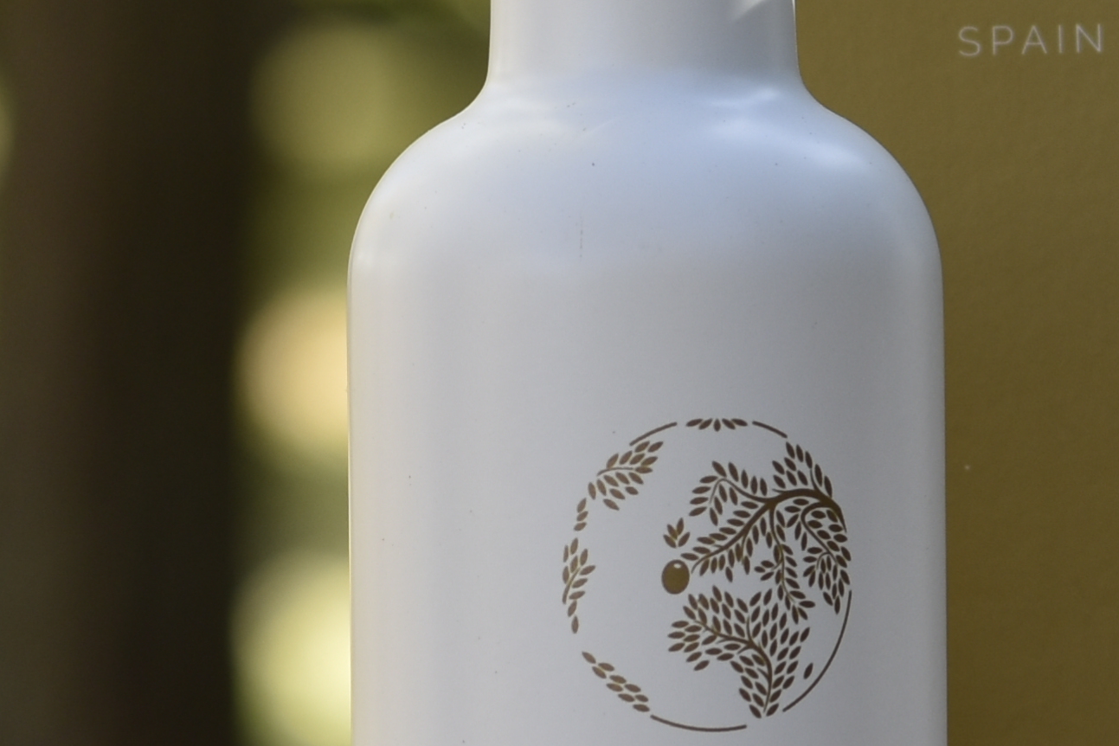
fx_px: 10816
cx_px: 1499
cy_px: 521
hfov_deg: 5.9
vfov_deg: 3.9
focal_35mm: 348
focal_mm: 50
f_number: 2.8
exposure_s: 1/500
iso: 100
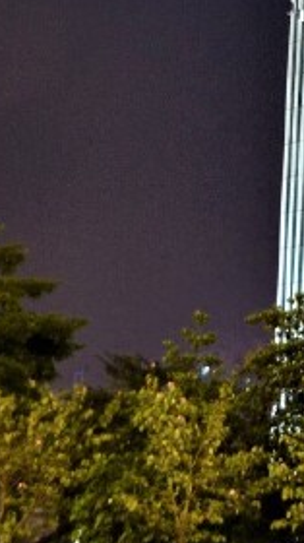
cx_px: 502
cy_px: -364
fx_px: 2140
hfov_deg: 7.9
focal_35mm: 149
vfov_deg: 13.3
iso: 500
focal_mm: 22
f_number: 4.5
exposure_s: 1/2
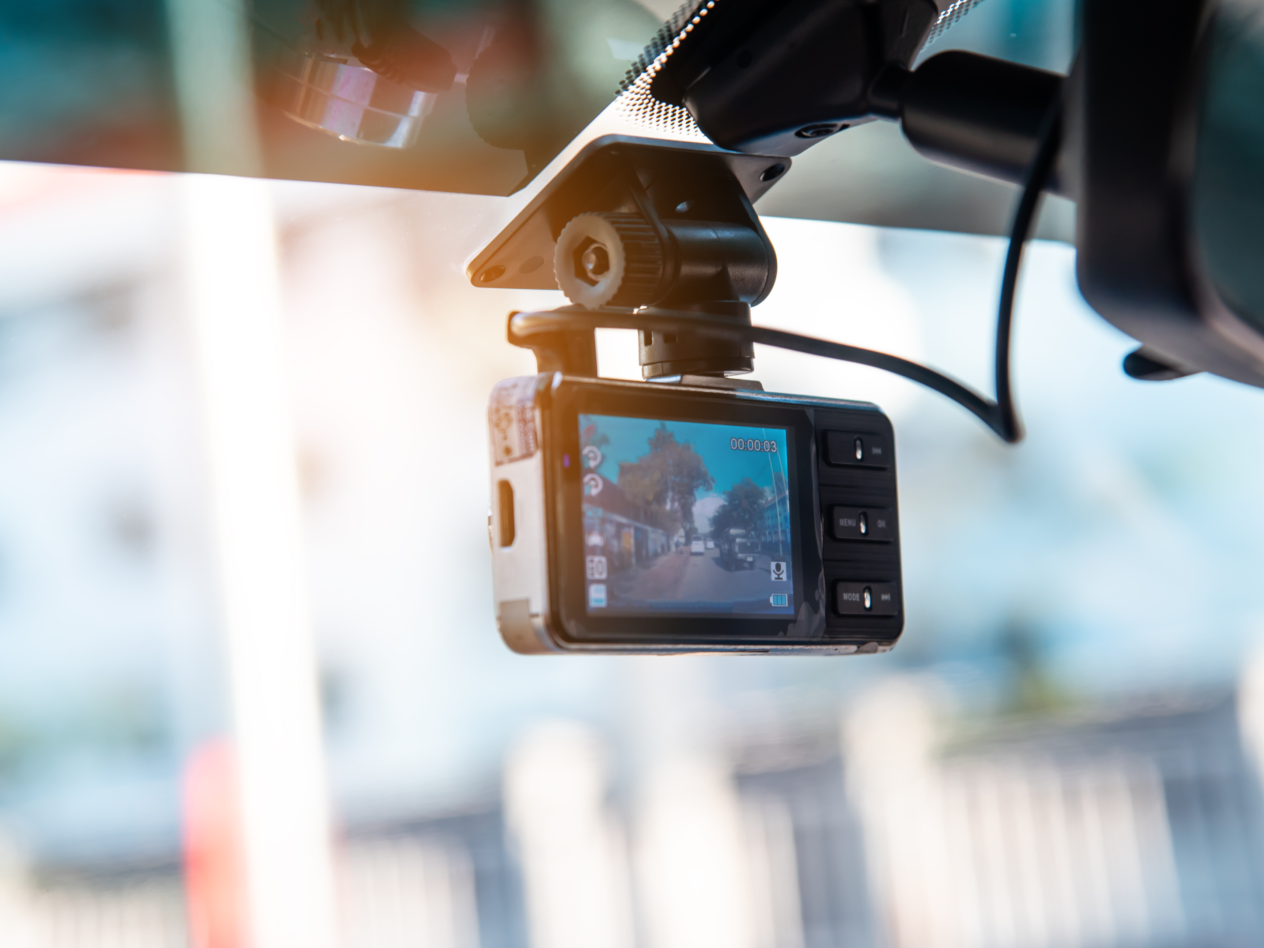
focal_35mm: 130
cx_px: 657
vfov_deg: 11.4
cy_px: 474
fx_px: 4747
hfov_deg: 15.2
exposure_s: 1/60
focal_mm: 120
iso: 640
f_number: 6.3
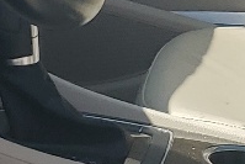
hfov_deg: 9.4
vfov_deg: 6.3
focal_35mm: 217
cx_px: 295
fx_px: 1478
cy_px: 21
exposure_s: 1/2500
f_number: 1.5
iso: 50
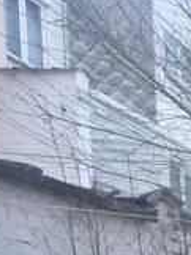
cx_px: 521
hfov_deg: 12.4
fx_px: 568
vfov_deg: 21.6
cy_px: 371
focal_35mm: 77
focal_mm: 12
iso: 320
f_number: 4
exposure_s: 1/50
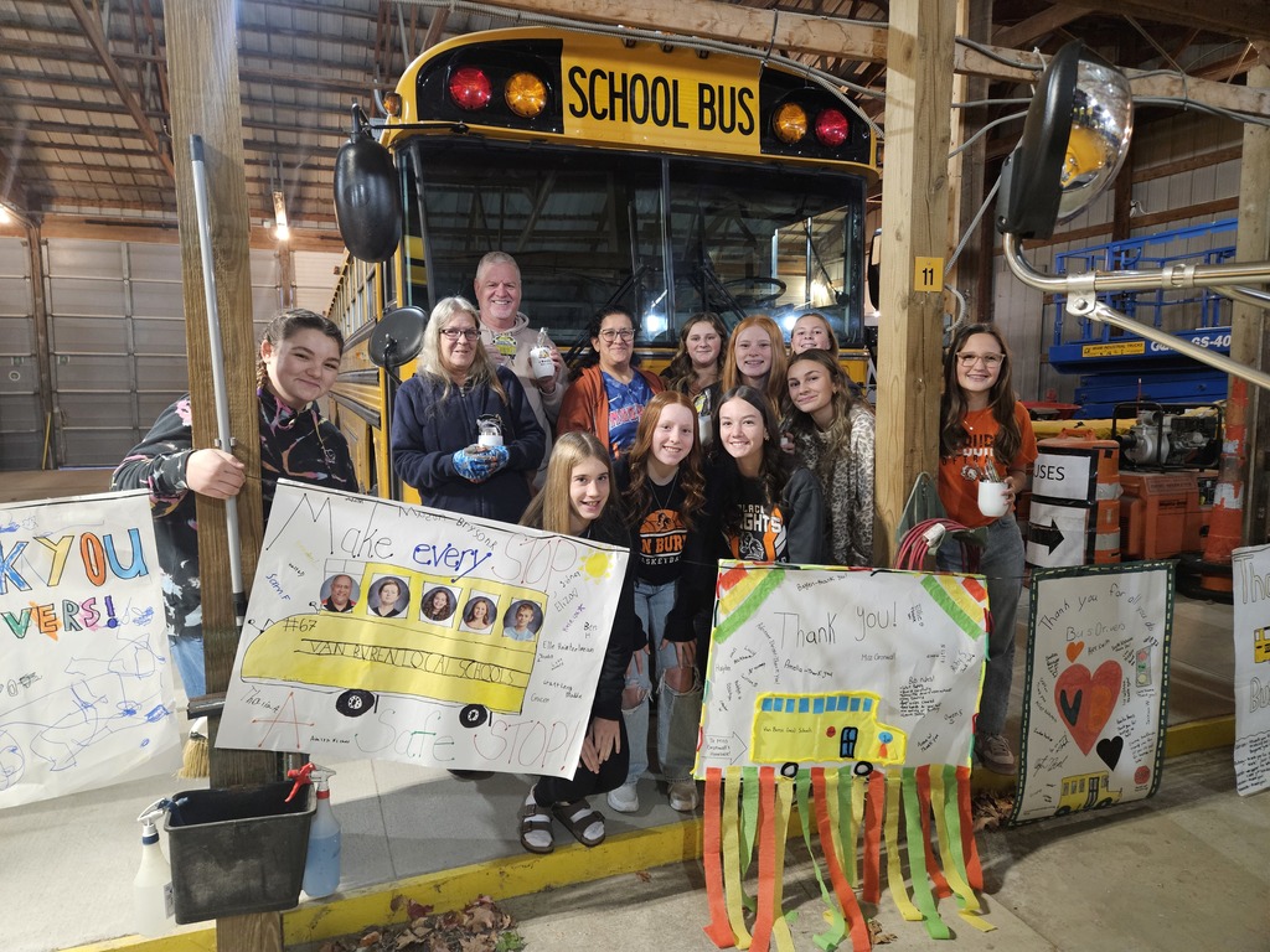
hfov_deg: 73.9
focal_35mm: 23
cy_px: 476
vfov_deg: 58.9
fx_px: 844
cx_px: 635
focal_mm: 5.4
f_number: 1.8
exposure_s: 1/40
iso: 640
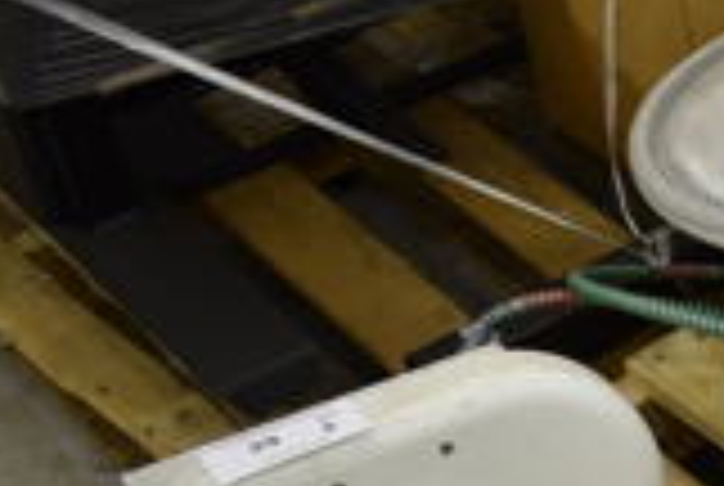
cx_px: 1142
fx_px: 2055
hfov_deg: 17.6
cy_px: 549
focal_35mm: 102
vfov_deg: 13.2
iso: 280
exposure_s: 1/30
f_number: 3.5
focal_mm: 18
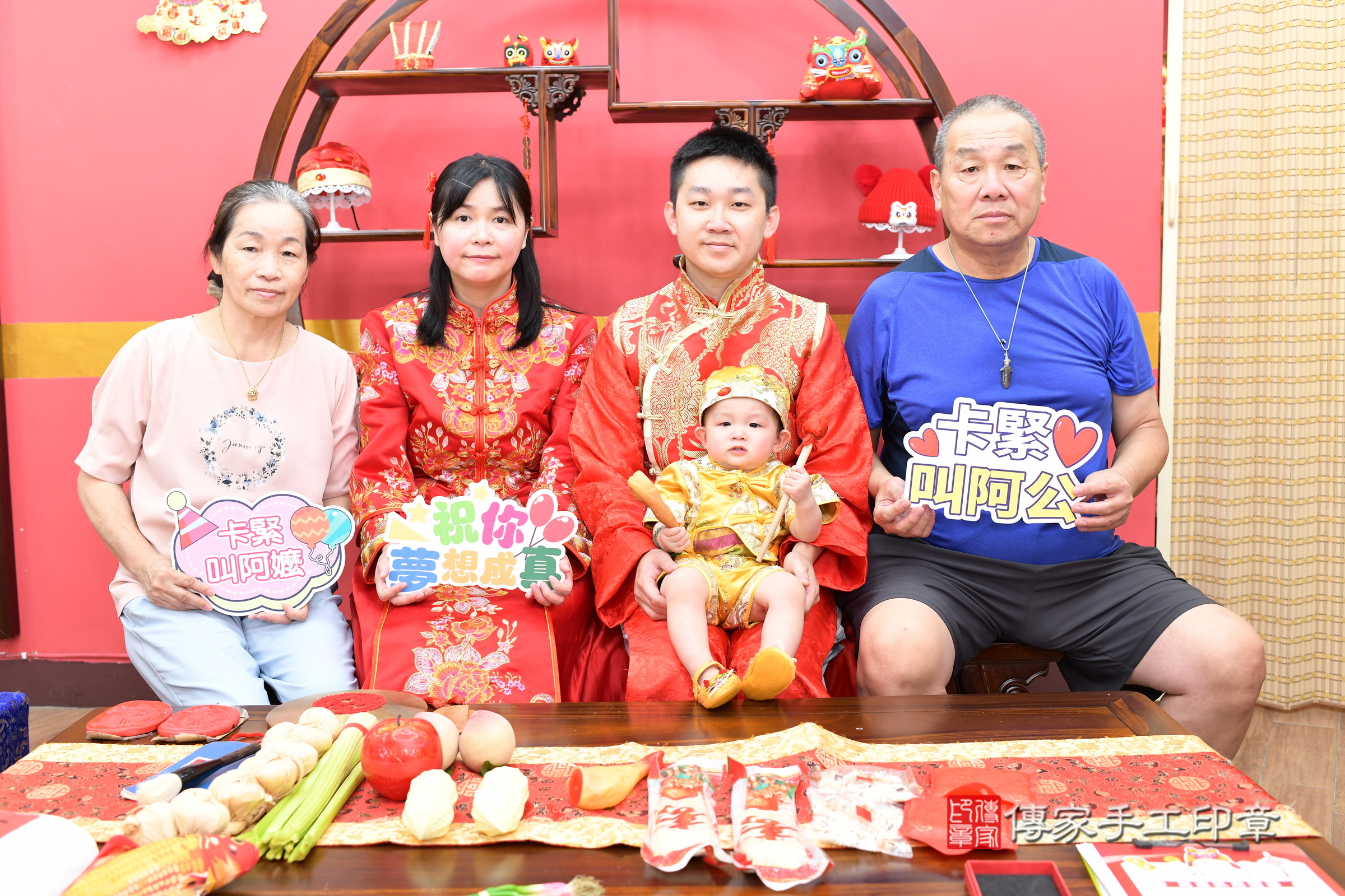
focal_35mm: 35
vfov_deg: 37.9
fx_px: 1308
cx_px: 672
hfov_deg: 54.4
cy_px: 448
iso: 1000
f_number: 4.5
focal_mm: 35
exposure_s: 1/200
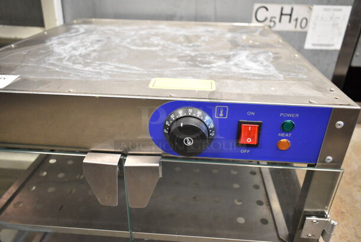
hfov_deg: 67.3
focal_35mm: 27
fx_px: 271
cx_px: 180
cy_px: 121
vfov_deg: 48.0
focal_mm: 18
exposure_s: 1/30
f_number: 3.5
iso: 1250
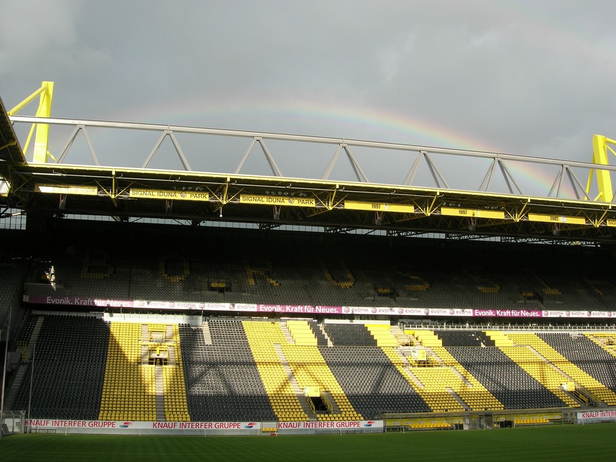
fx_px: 694
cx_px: 304
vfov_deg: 36.8
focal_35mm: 39
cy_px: 232
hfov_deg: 47.9
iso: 64
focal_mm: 7.8
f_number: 4.8
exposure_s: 1/343
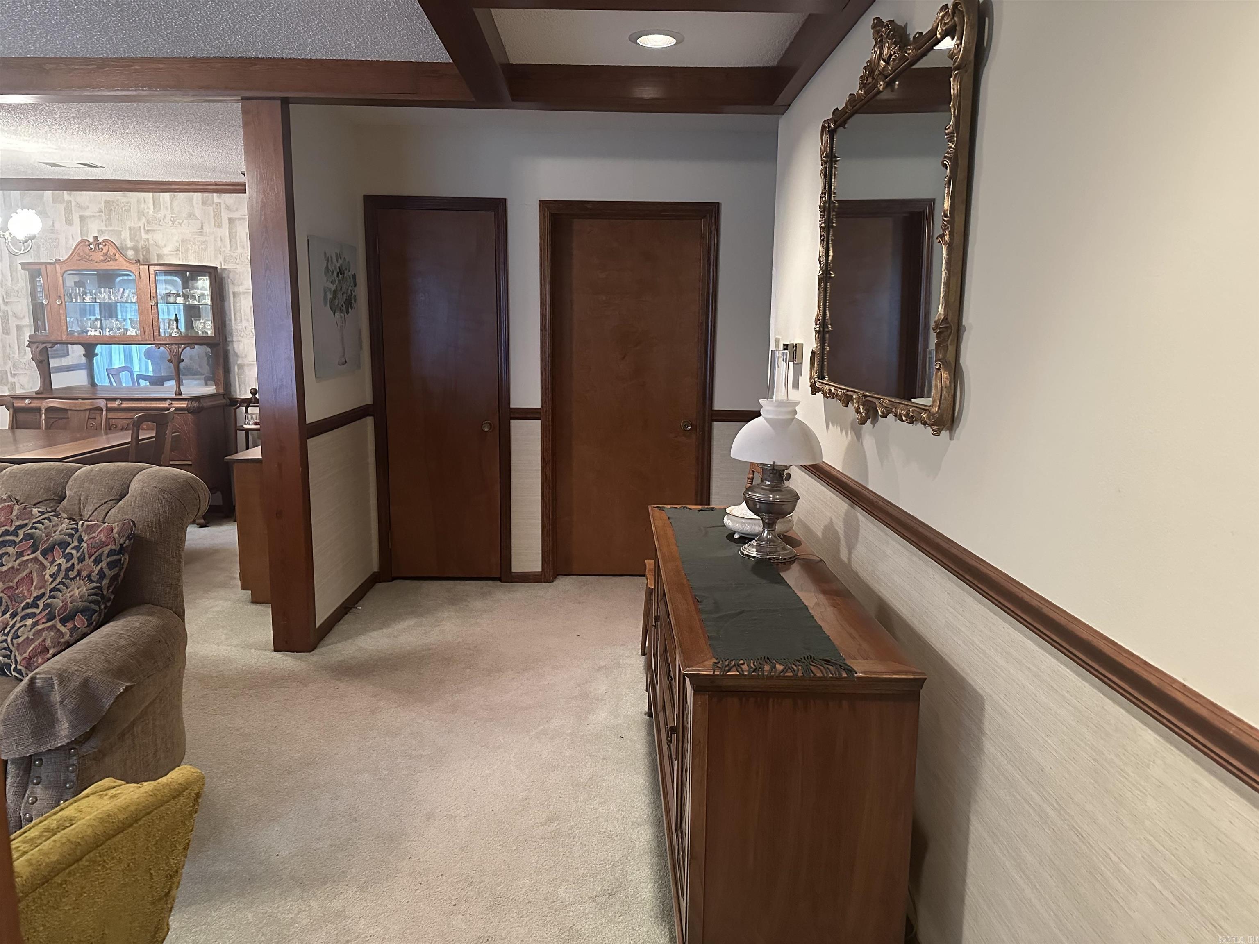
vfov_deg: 56.8
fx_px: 873
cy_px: 472
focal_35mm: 24
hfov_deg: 71.6
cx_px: 630
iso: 800
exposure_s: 1/60
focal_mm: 6.86
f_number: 1.78
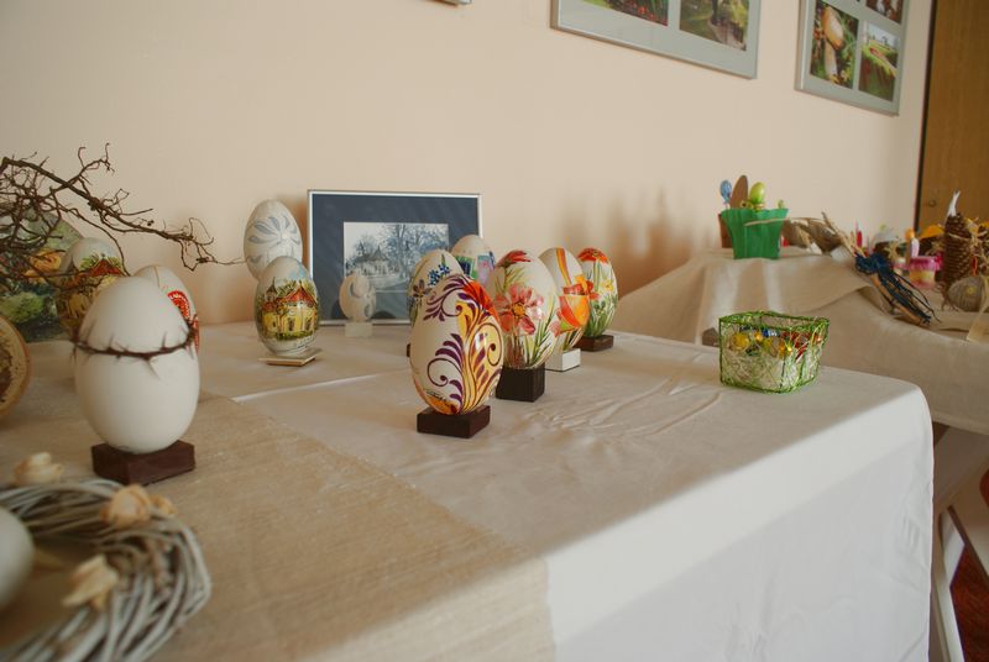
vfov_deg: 48.1
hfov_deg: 67.3
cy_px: 331
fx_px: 743
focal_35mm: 27
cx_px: 494
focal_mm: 18
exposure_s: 1/30
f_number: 4.5
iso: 100
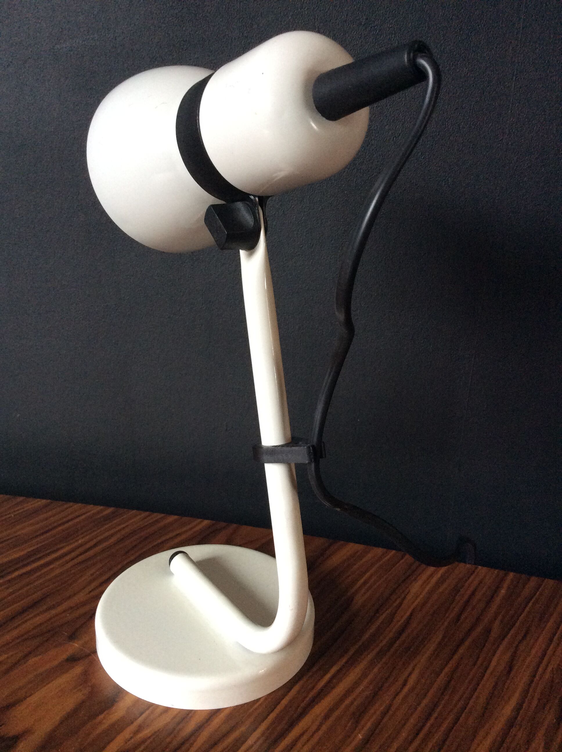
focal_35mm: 32
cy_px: 376
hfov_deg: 44.1
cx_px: 281
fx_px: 695
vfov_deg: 56.9
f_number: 2.4
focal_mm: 3.3
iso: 160
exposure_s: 1/25
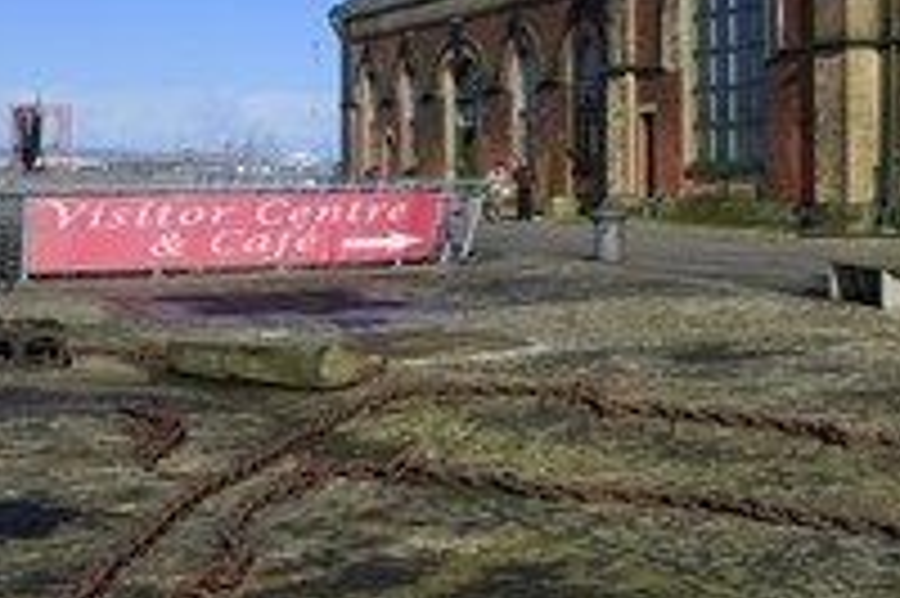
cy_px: 121
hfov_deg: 32.6
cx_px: 603
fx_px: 1524
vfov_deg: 21.9
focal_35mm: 61
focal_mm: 29
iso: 400
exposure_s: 1/200
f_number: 16
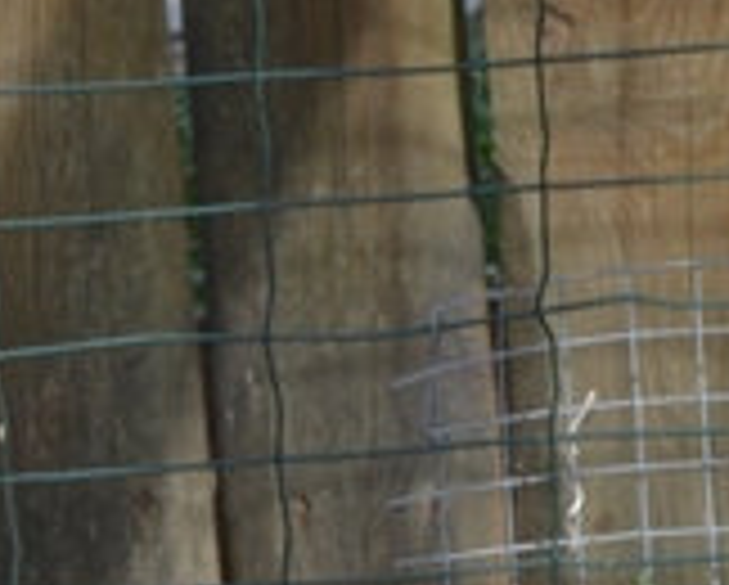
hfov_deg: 6.0
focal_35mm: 320
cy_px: 1307
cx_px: 666
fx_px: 6913
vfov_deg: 4.7
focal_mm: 36
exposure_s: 1/200
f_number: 7.1
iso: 100
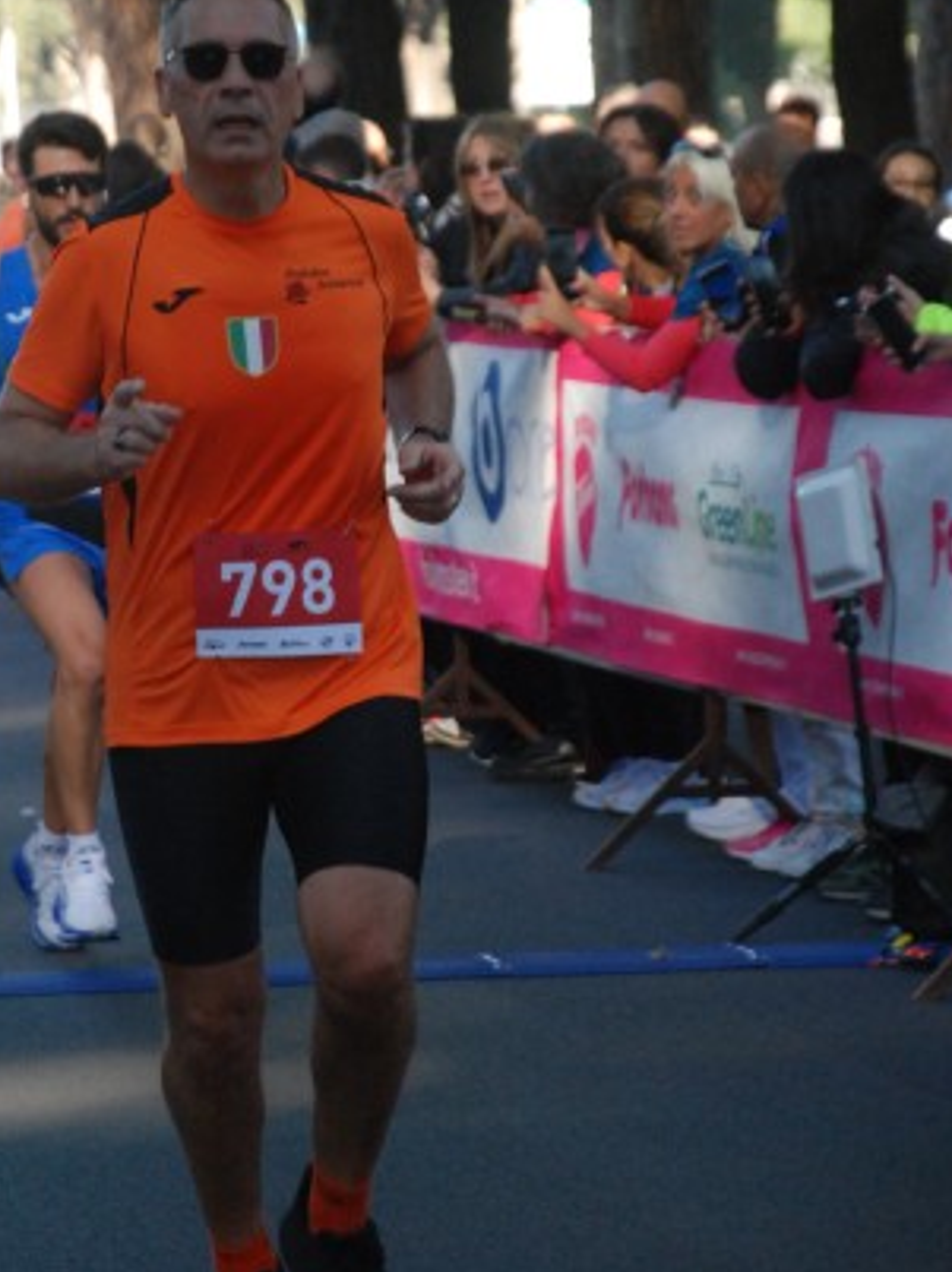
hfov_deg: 5.7
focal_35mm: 259
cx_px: 327
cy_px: 456
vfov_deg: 7.6
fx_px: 9507
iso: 1000
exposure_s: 1/400
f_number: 5.6
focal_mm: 120
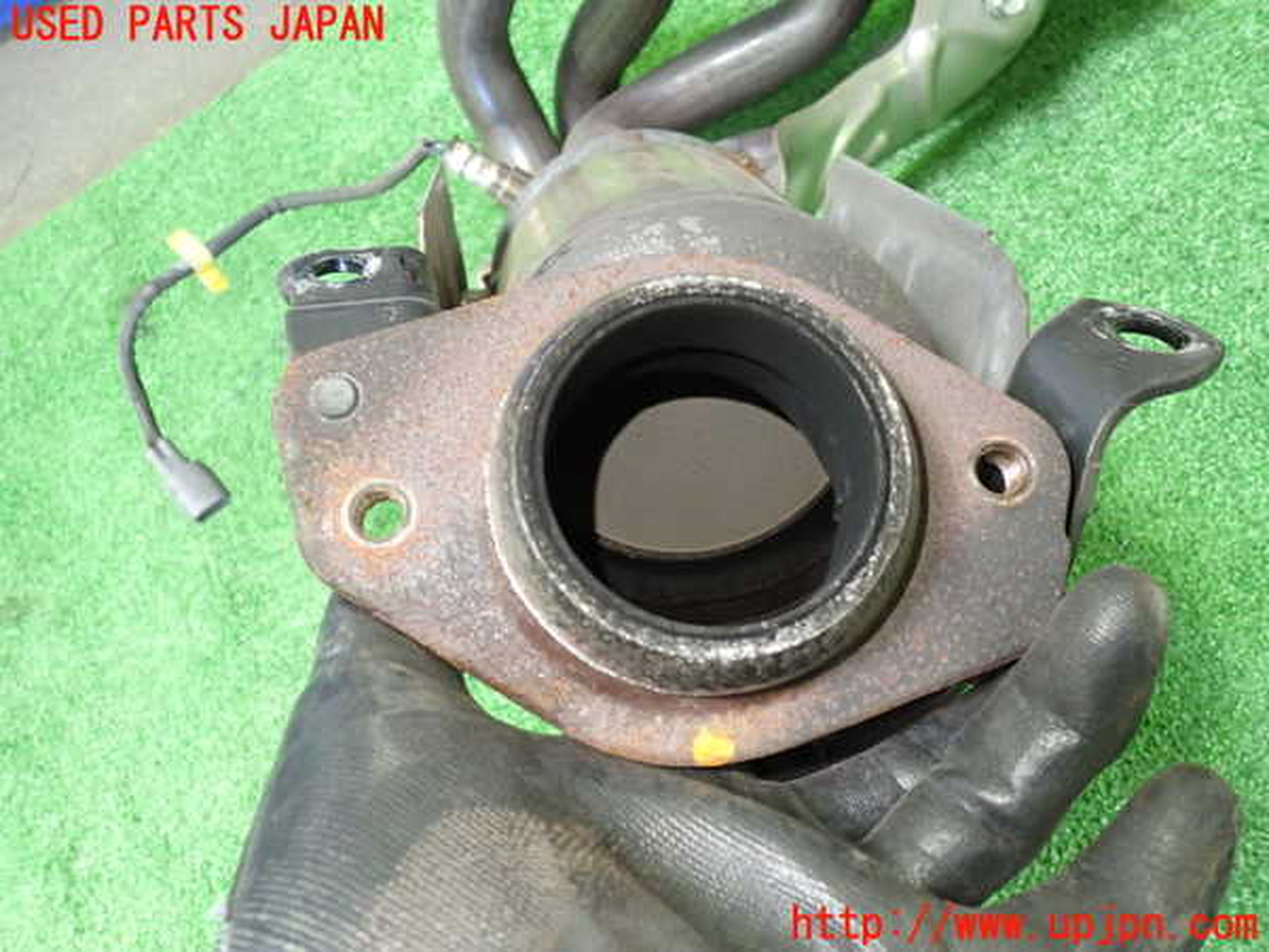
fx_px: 1100
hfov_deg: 60.0
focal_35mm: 30
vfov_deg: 46.8
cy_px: 476
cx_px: 634
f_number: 2.3
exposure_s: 1/30
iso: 500
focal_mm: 5.4
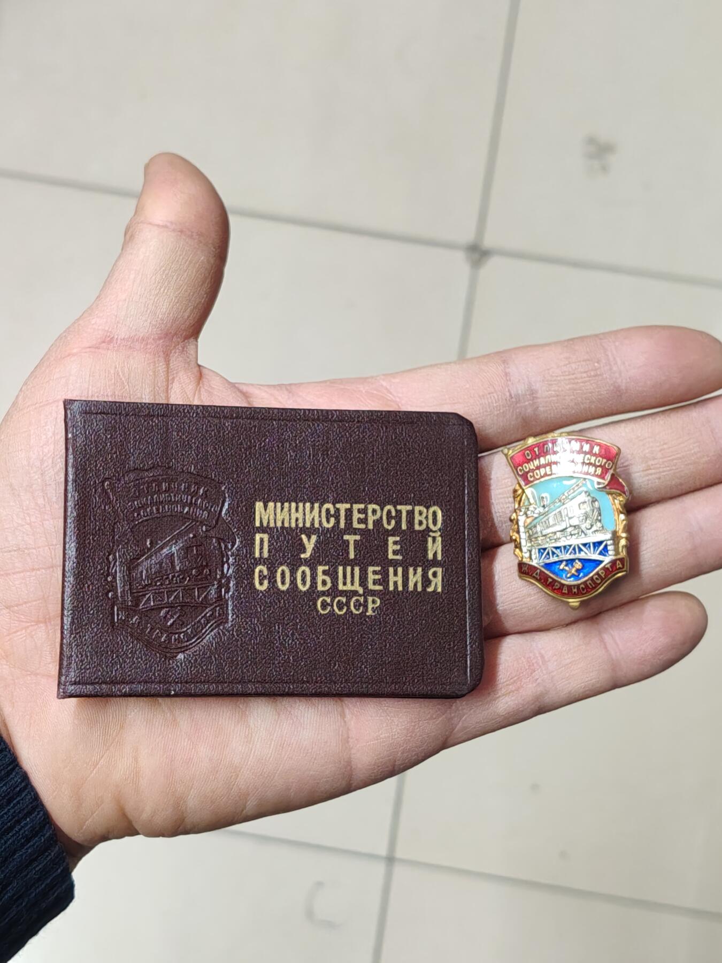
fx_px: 1418
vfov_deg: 37.5
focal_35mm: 51
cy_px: 482
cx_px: 361
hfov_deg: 28.6
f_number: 1.88
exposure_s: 1/50
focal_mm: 4.84
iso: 846
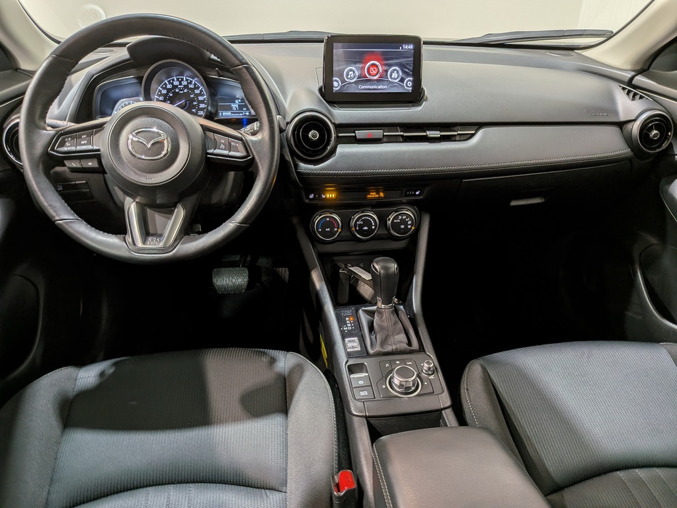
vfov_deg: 56.8
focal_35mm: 24
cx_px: 338
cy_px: 254
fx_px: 469
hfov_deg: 71.6
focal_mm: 4.53
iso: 28
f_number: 1.7
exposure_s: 1/123
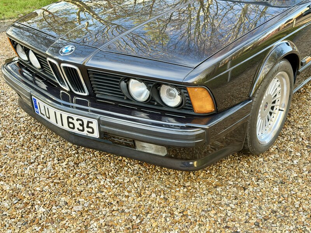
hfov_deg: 39.7
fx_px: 431
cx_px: 156
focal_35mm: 48
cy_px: 116
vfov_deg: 30.3
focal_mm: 6.76
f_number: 1.78
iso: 64
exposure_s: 1/150
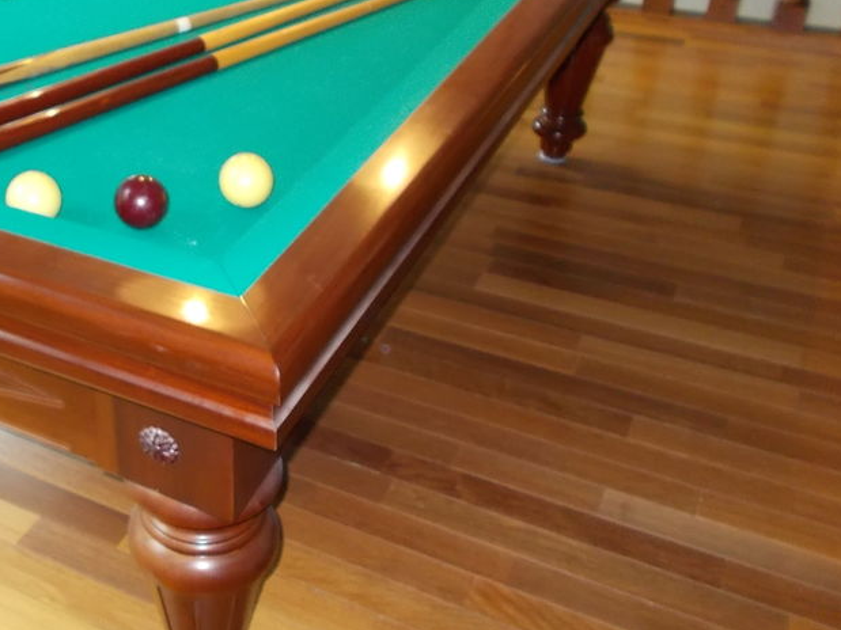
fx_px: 1020
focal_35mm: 42
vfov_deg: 34.2
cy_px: 242
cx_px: 179
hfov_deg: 42.9
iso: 320
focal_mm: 4.6
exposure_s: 1/25
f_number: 3.2
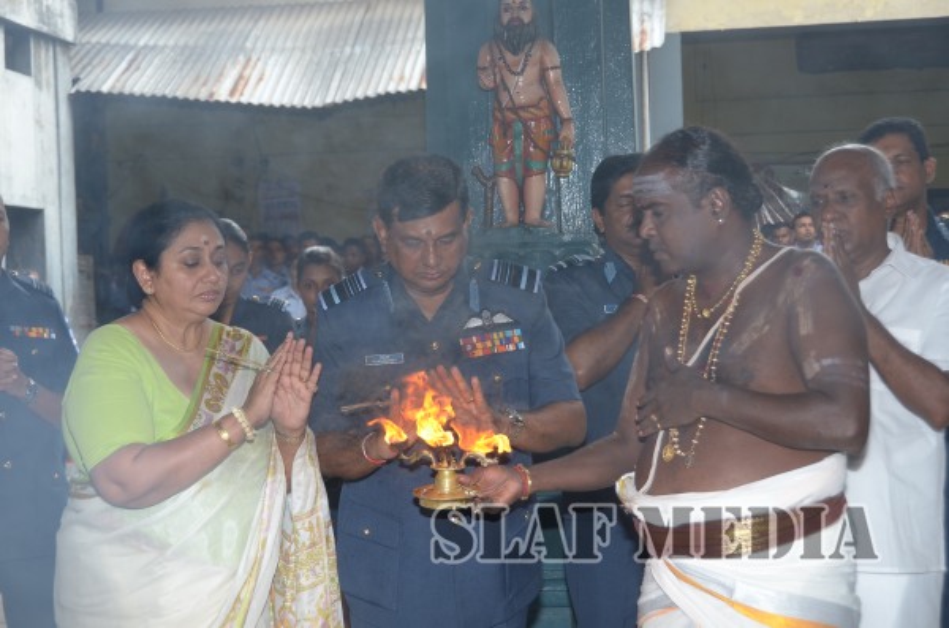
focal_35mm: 63
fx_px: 1657
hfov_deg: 32.0
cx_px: 474
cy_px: 314
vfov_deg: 21.5
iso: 320
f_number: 5
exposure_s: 1/160
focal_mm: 42
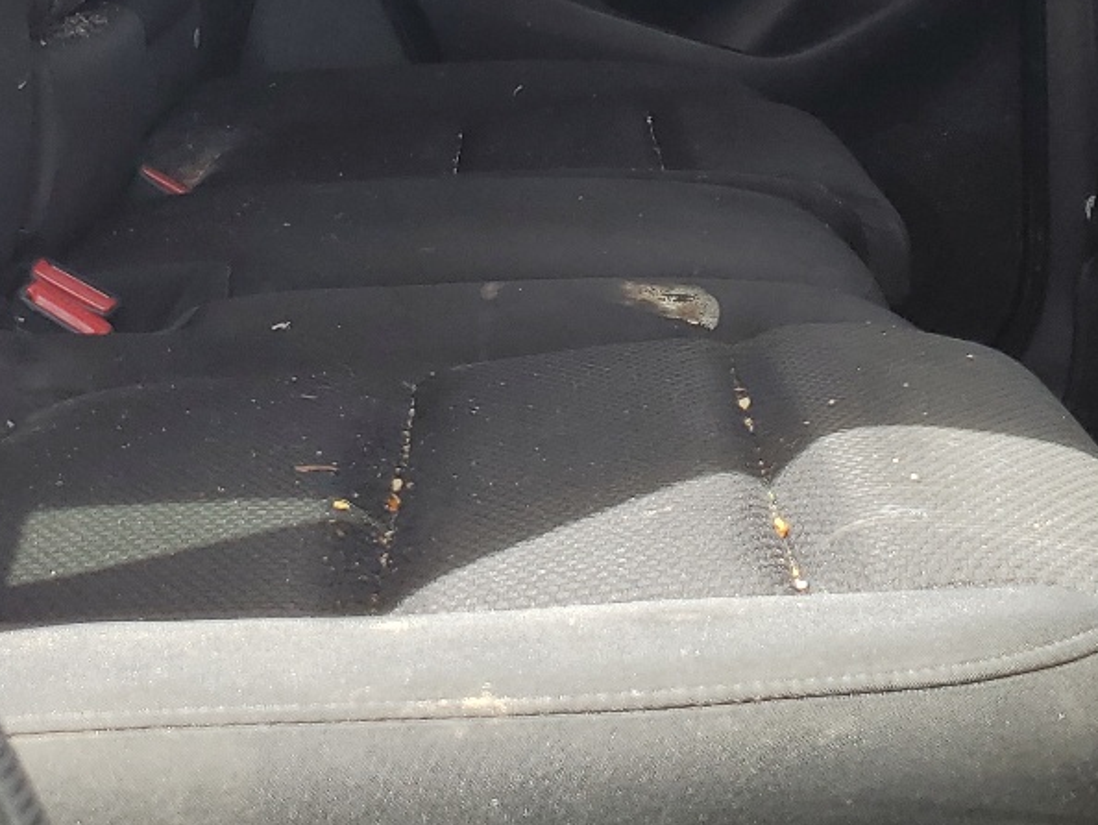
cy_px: -261
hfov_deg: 27.8
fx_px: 2221
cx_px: 532
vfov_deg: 19.3
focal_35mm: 70
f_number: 1.5
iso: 50
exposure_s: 1/476
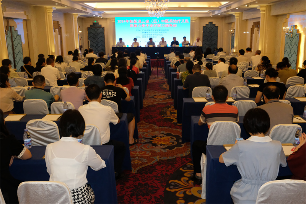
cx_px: 153
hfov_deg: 54.4
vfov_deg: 37.8
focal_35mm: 35
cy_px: 102
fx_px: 297
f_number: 5.6
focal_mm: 23.3
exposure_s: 1/180
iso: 5000
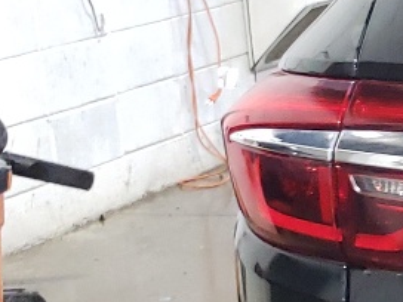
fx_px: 1781
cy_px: 256
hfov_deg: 10.4
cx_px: 1083
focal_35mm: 153
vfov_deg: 9.7
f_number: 1.5
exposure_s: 1/60.2
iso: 245
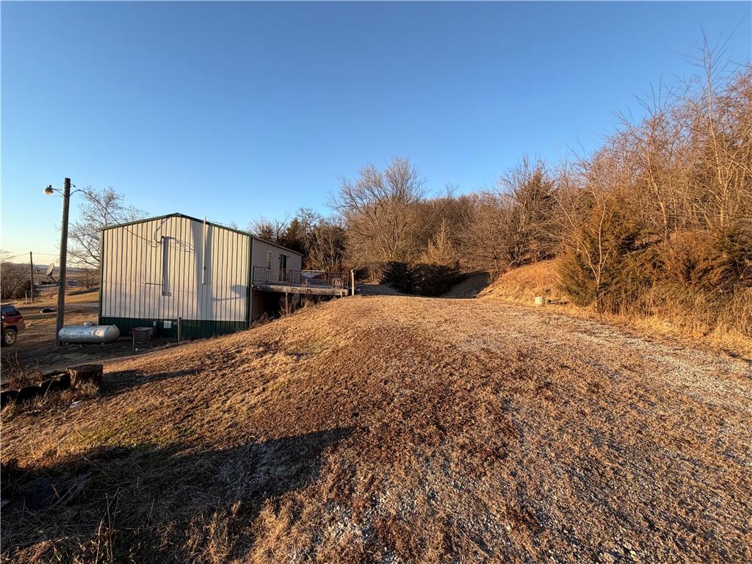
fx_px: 304
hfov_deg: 102.1
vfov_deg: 85.7
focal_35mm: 14
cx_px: 376
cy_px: 282
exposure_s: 1/502
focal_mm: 2.22
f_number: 2.2
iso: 50
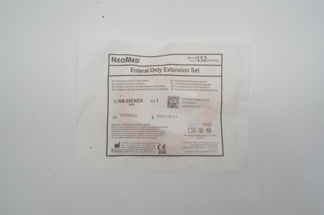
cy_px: 108
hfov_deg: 45.0
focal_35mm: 44
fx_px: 391
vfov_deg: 30.8
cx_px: 162
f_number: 25
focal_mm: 29
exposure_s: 1/8
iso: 800
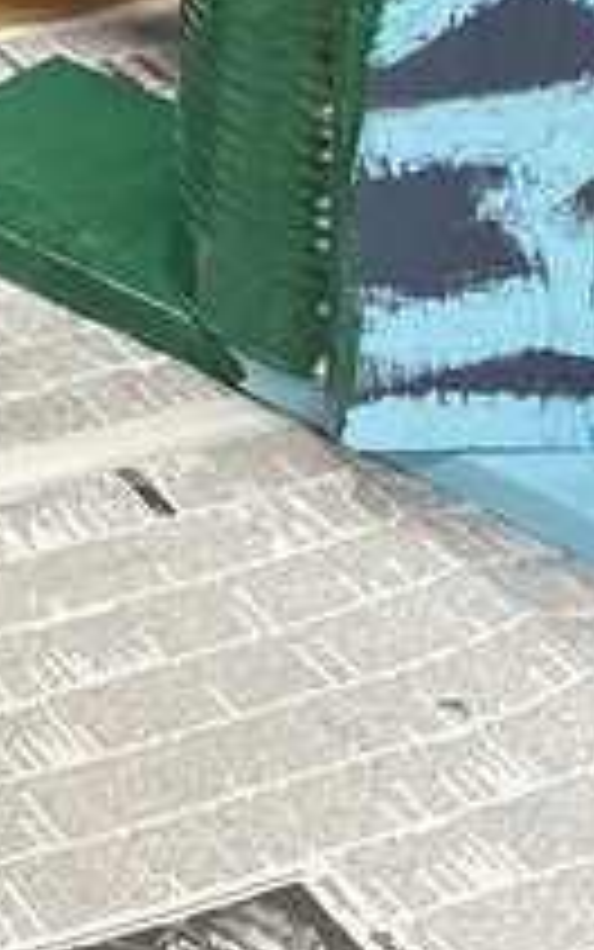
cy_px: -896
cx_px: -648
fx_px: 3468
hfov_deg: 9.1
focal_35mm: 134
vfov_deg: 13.5
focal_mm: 5.96
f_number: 1.6
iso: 80
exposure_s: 1/60
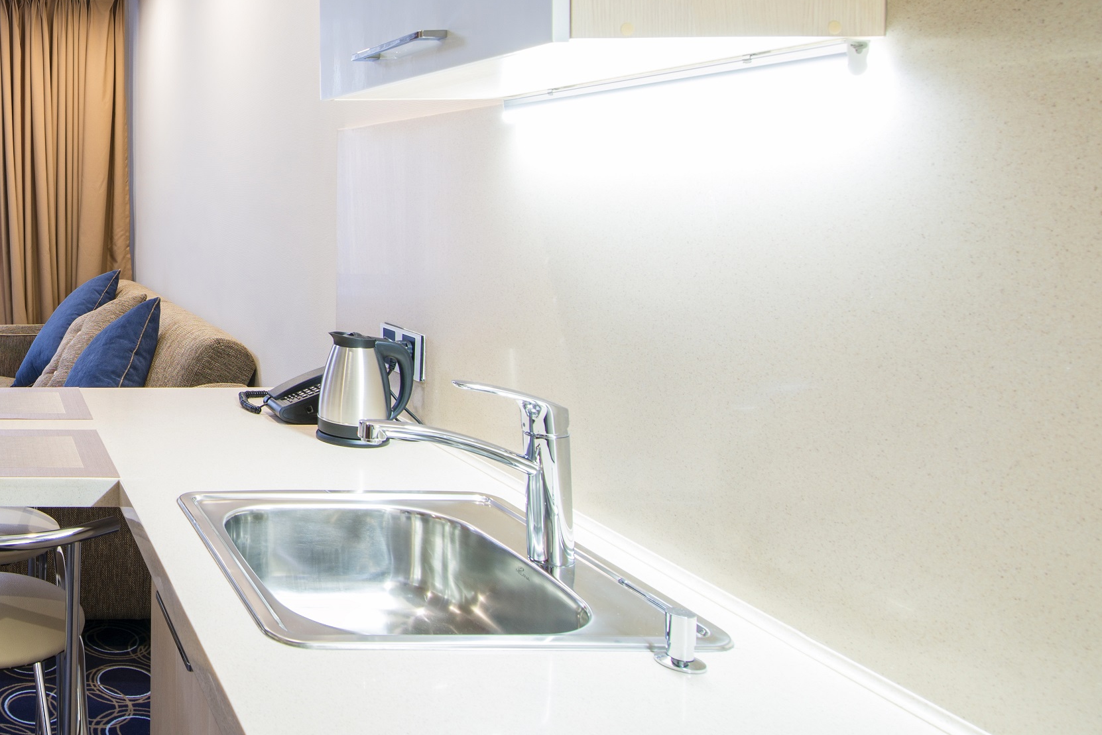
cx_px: -5
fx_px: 949
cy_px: 213
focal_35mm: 31
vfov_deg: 41.5
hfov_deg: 49.1
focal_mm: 14
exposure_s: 1.6
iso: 100
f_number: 10
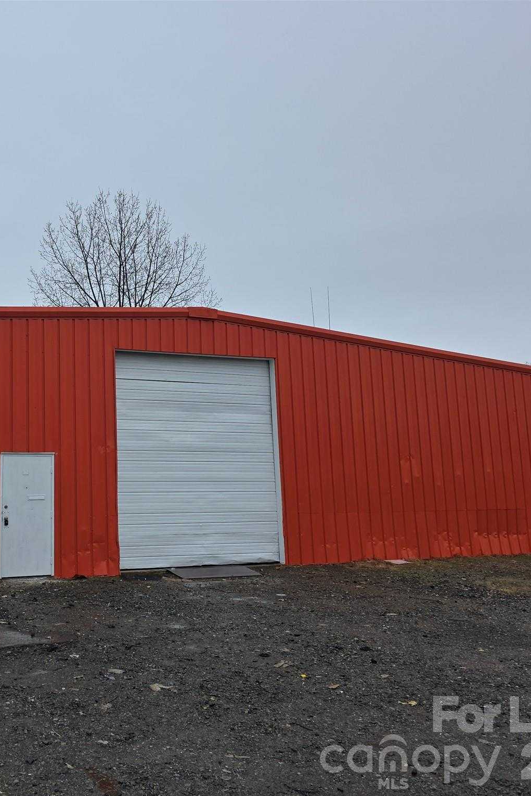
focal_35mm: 32
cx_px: 100
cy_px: 399
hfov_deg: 39.4
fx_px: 708
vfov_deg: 58.7
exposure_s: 1/296
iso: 12
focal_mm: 6.3
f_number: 1.7
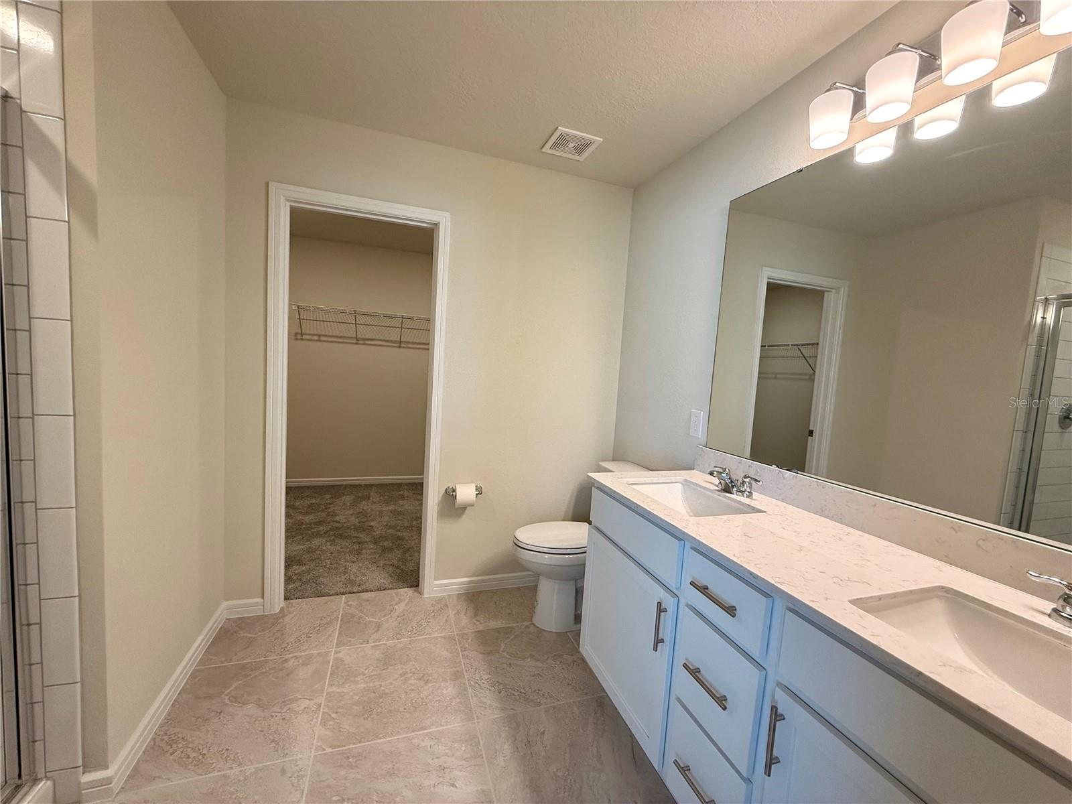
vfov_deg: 85.7
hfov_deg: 102.1
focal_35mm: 14
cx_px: 536
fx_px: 434
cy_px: 402
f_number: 2.2
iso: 160
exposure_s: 1/120
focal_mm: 2.22
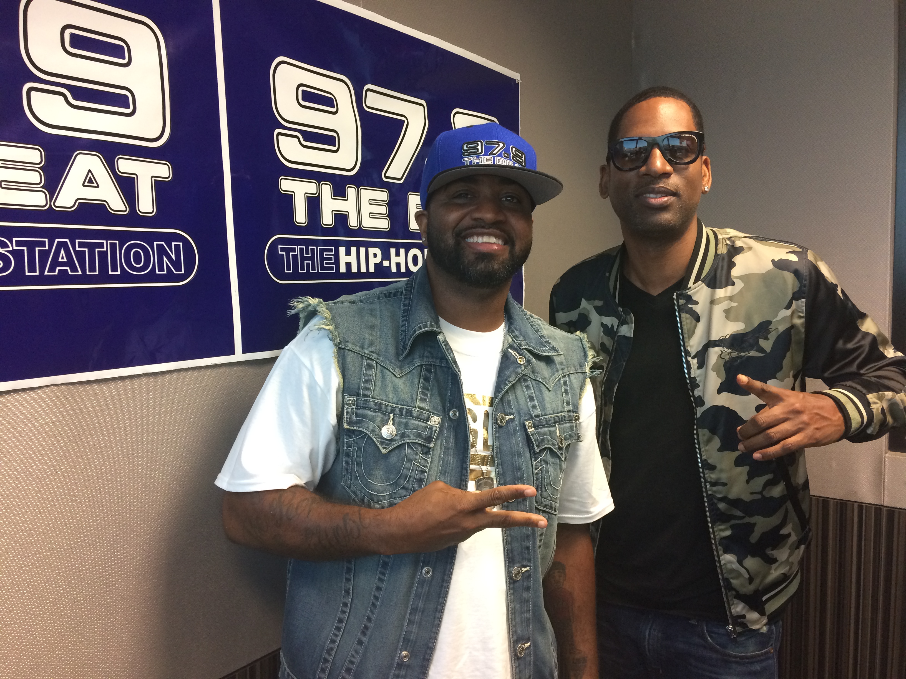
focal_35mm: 29
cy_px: 340
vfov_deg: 48.2
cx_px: 453
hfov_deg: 61.7
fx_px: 759
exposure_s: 1/30
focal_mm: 4.15
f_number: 2.2
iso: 125
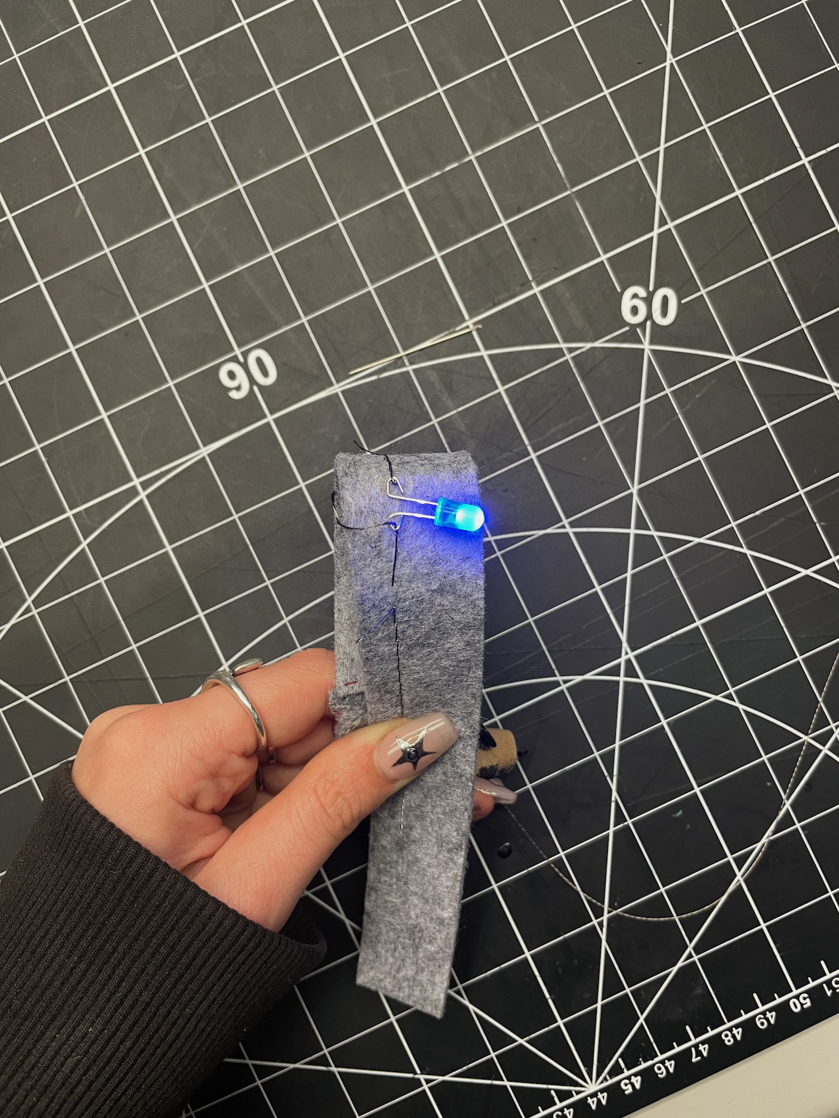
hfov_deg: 53.1
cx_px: 420
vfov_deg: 67.3
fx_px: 840
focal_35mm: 26
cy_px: 559
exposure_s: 1/60
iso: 100
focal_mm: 4.2
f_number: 1.6
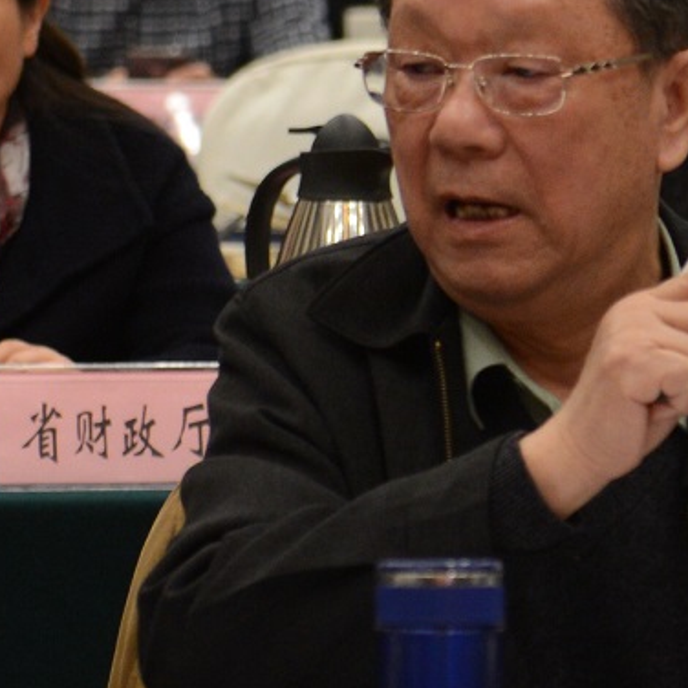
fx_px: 3643
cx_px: 679
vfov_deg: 10.8
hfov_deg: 10.7
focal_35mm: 162
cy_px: 419
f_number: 3.5
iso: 1250
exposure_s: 1/200
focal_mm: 70
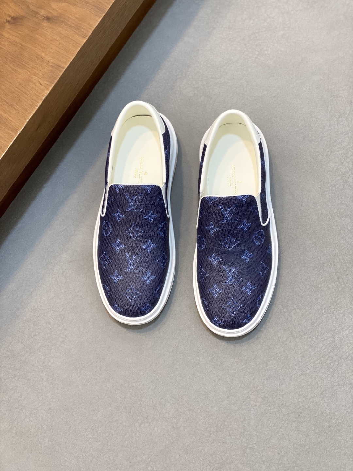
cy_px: 236
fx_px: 707
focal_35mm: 52
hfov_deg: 28.0
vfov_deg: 36.8
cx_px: 176
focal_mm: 6
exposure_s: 1/100
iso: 100
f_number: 2
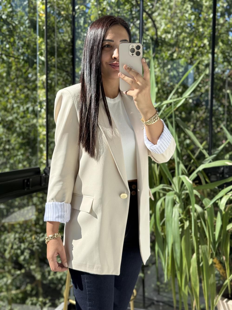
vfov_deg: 39.7
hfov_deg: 30.3
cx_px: 116
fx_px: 429
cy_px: 155
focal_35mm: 48
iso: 80
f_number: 1.78
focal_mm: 6.76
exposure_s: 1/1167
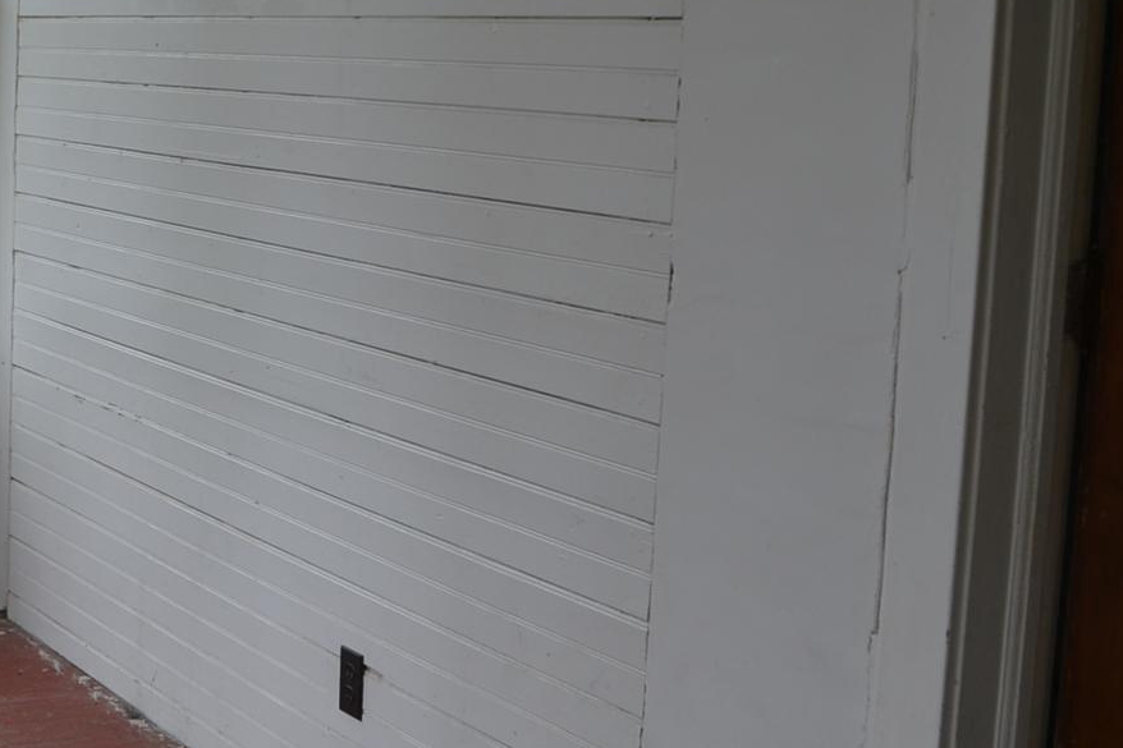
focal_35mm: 63
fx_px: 1965
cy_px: 221
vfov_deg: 21.4
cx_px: 75
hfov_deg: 30.3
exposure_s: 1/200
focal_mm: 18
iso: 100
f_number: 7.1
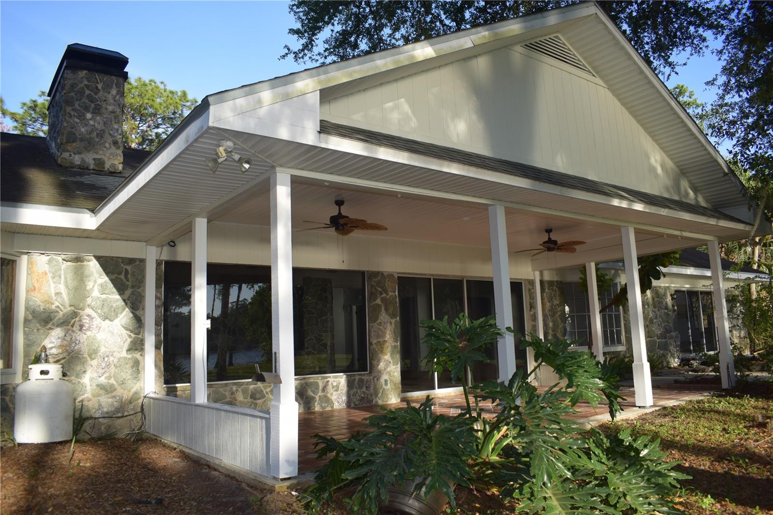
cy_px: 258
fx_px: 580
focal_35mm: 27
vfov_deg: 47.9
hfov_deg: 67.4
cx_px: 386
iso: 100
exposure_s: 1/200
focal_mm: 18
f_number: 5.6
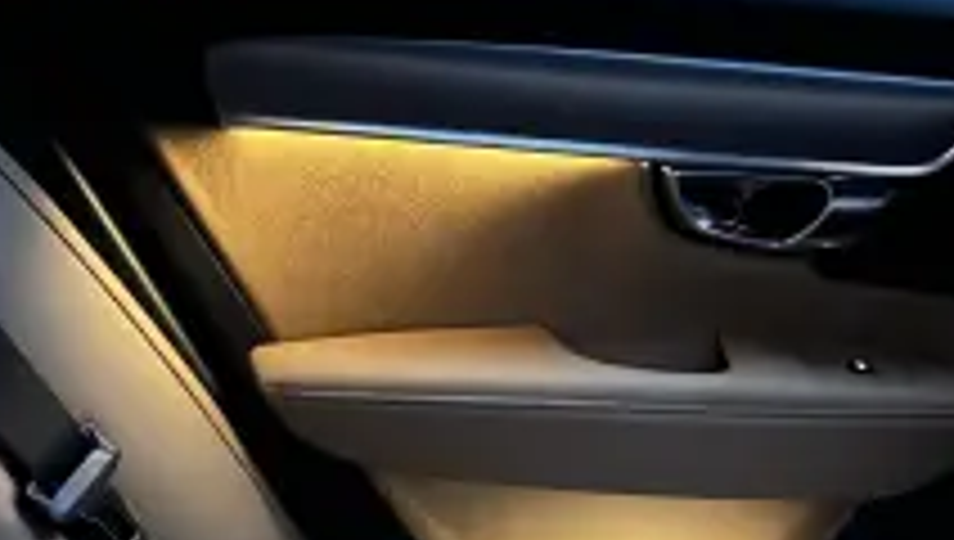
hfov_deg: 42.3
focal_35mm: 48
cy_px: 585
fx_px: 1216
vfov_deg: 23.6
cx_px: 626
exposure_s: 1/5
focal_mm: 5.7
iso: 5000
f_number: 1.5
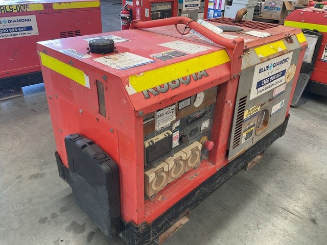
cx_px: 164
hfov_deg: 61.7
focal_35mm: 29
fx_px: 274
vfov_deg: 48.2
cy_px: 122
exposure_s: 1/50
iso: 32
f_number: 1.8
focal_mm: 3
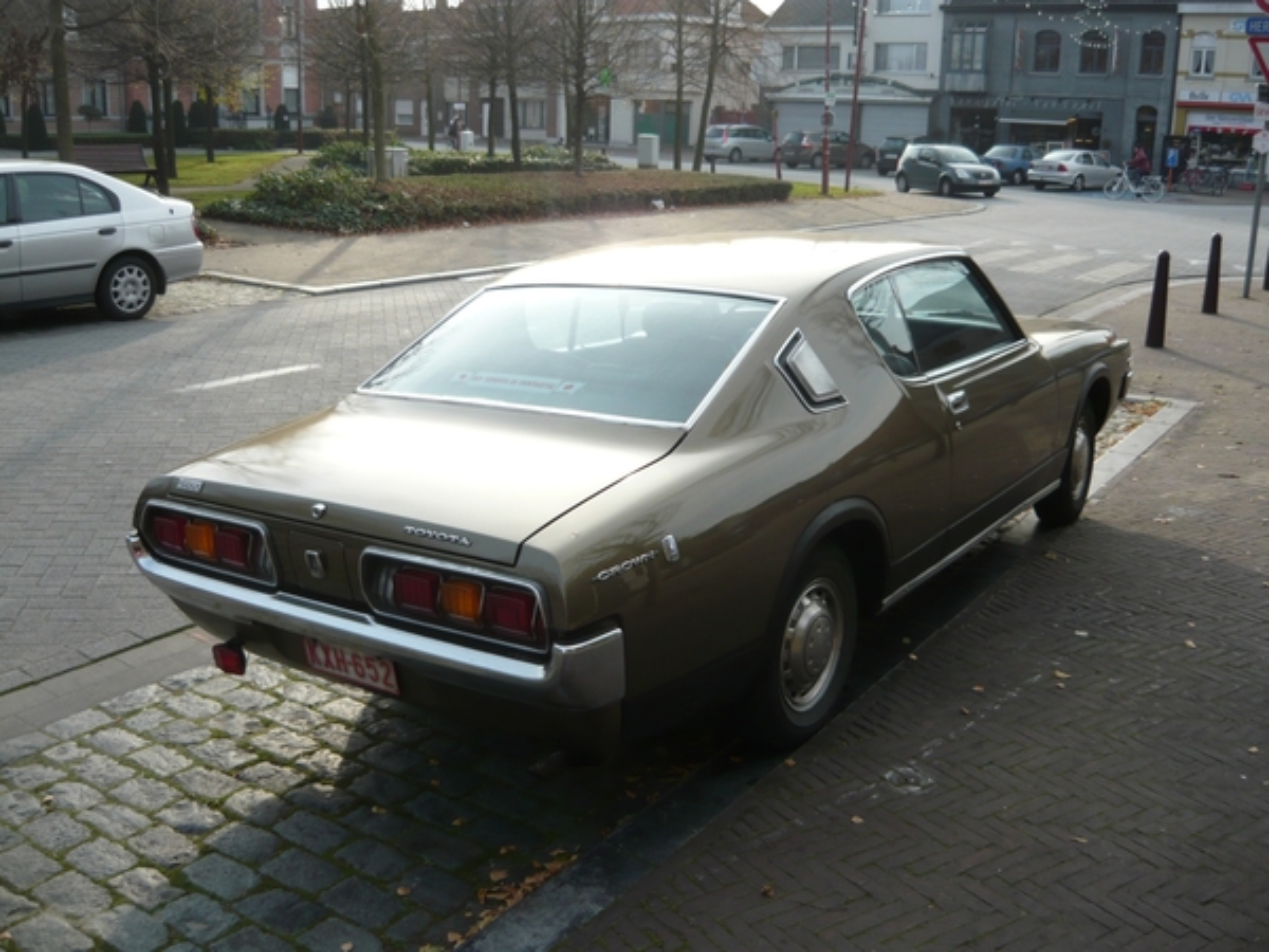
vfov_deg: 42.9
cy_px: 476
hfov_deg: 55.4
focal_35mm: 33
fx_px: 1210
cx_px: 634
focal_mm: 5.5
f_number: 2.8
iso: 100
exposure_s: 1/500
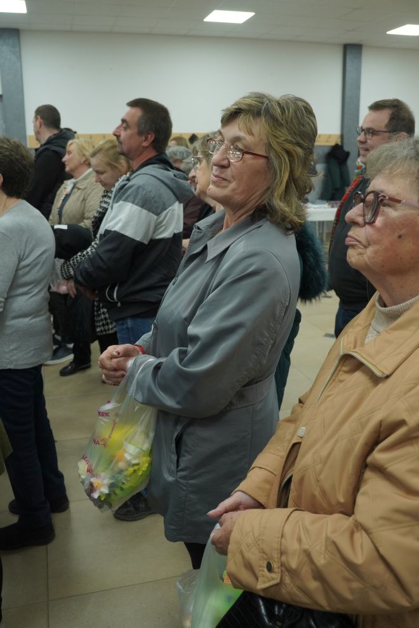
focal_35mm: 31
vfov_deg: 60.0
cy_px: 314
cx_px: 210
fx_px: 545
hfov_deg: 42.1
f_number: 4
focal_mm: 20.8
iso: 1000
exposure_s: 1/200
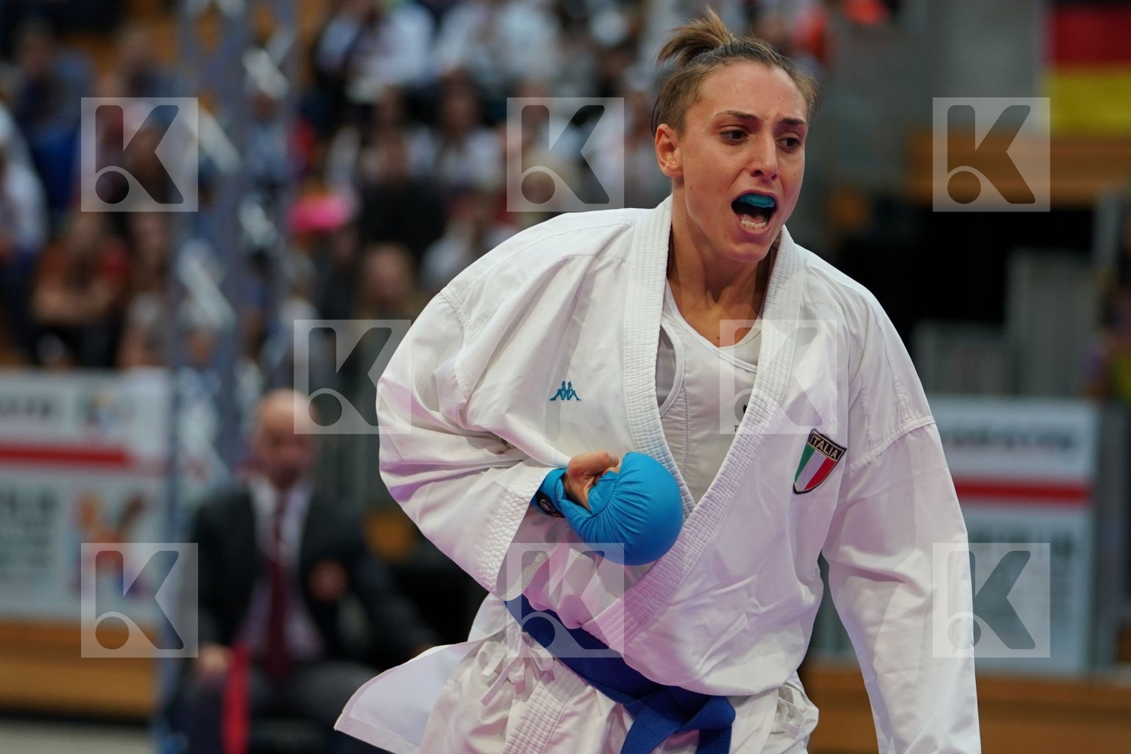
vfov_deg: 7.6
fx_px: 5686
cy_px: 377
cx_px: 566
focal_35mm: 181
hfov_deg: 11.4
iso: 1250
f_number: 2.8
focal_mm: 121
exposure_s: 1/1000
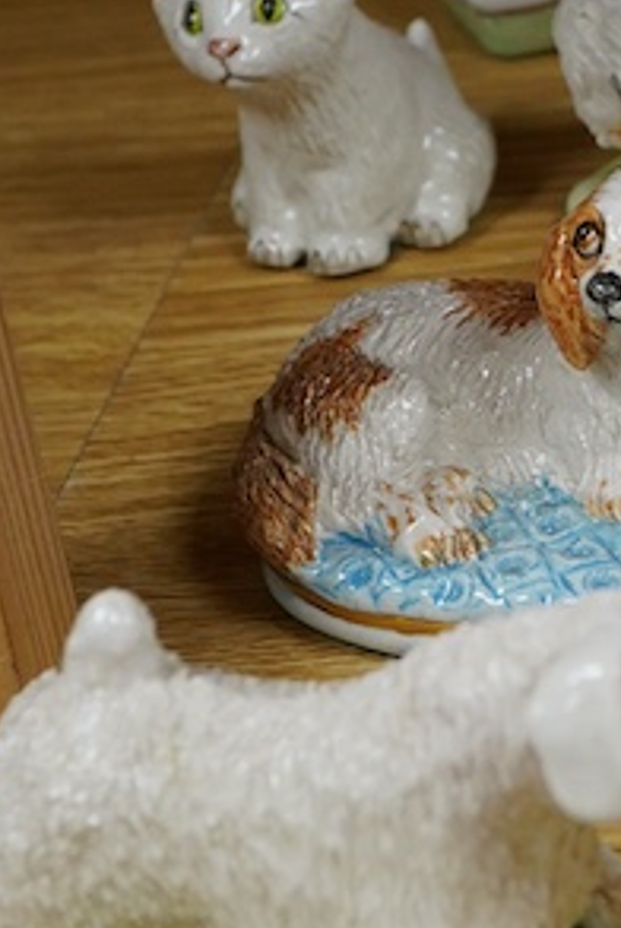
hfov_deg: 9.8
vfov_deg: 14.8
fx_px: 3562
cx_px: 814
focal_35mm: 138
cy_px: 314
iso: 1250
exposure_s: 1/125
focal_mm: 30
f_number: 10
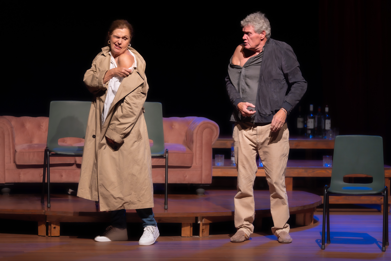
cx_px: 196
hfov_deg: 12.2
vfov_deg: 8.2
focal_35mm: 168
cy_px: 130
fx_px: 1825
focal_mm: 168
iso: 1600
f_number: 4
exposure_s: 1/200
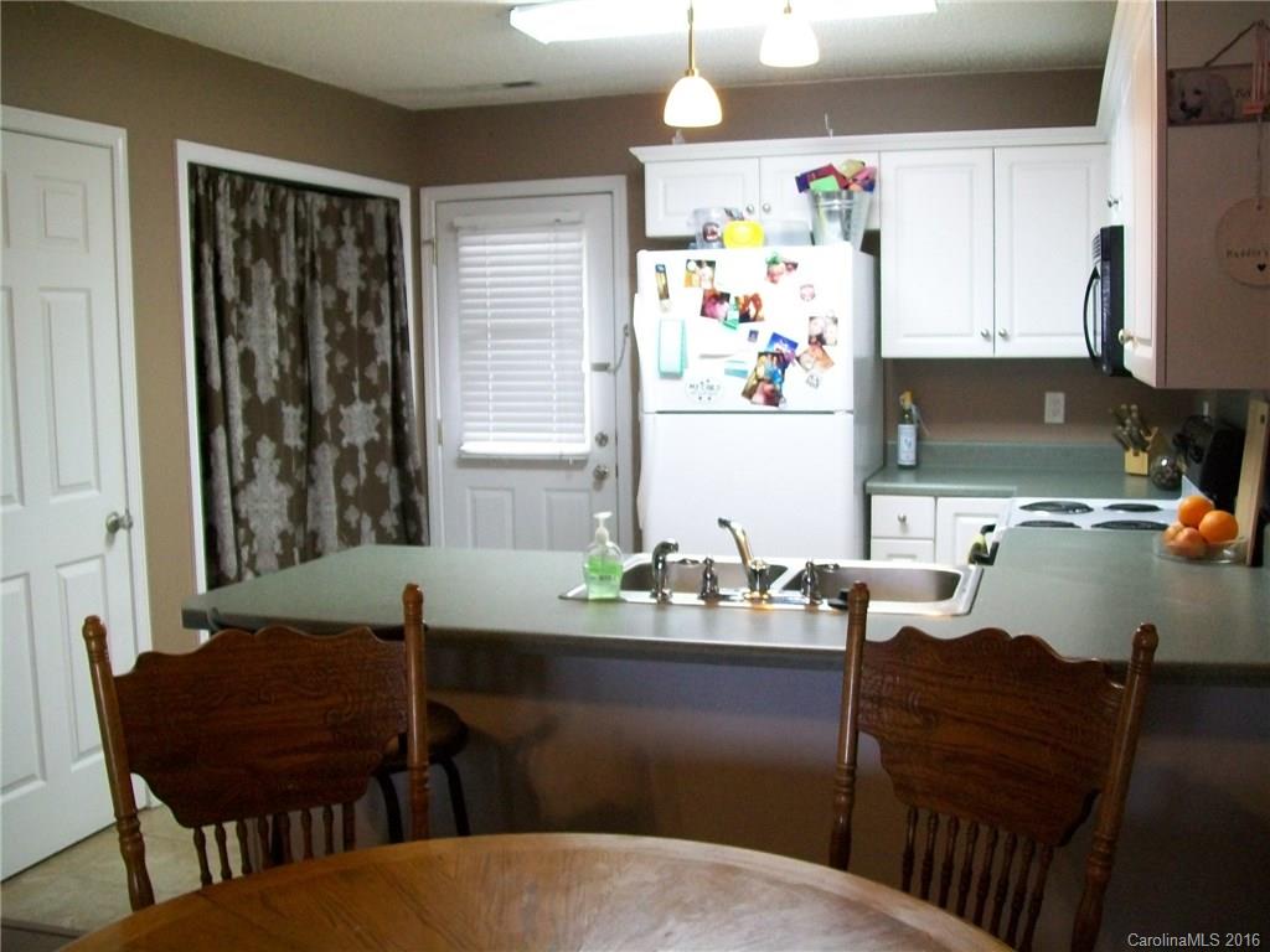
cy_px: 476
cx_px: 635
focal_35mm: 36
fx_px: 1321
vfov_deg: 39.7
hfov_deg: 51.4
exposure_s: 1/30
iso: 160
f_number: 2.7
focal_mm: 6
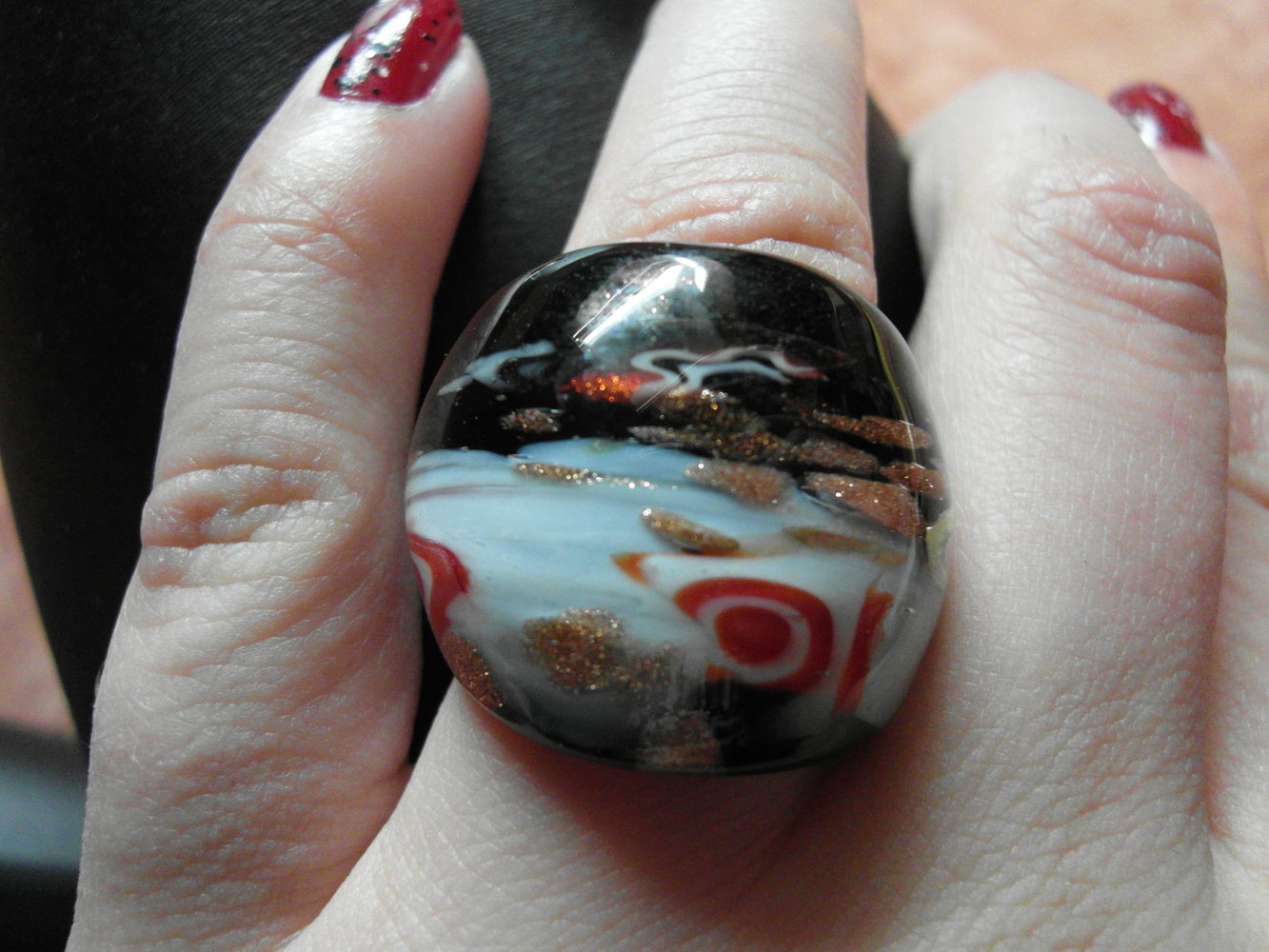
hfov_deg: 71.6
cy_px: 476
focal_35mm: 24
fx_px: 880
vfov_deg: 56.8
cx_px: 634
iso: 640
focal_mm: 4.4
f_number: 2.8
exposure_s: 1/30
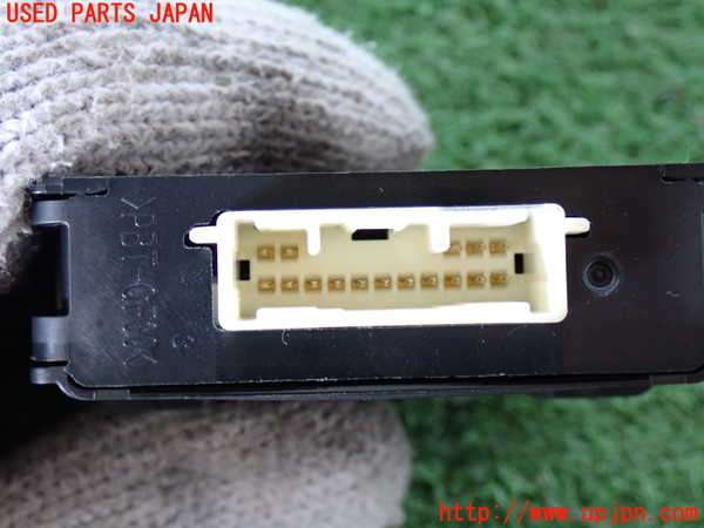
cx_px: 352
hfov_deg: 29.0
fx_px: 1363
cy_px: 264
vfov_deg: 21.9
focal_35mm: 67
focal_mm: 11.88
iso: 800
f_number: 3.8
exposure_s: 1/25
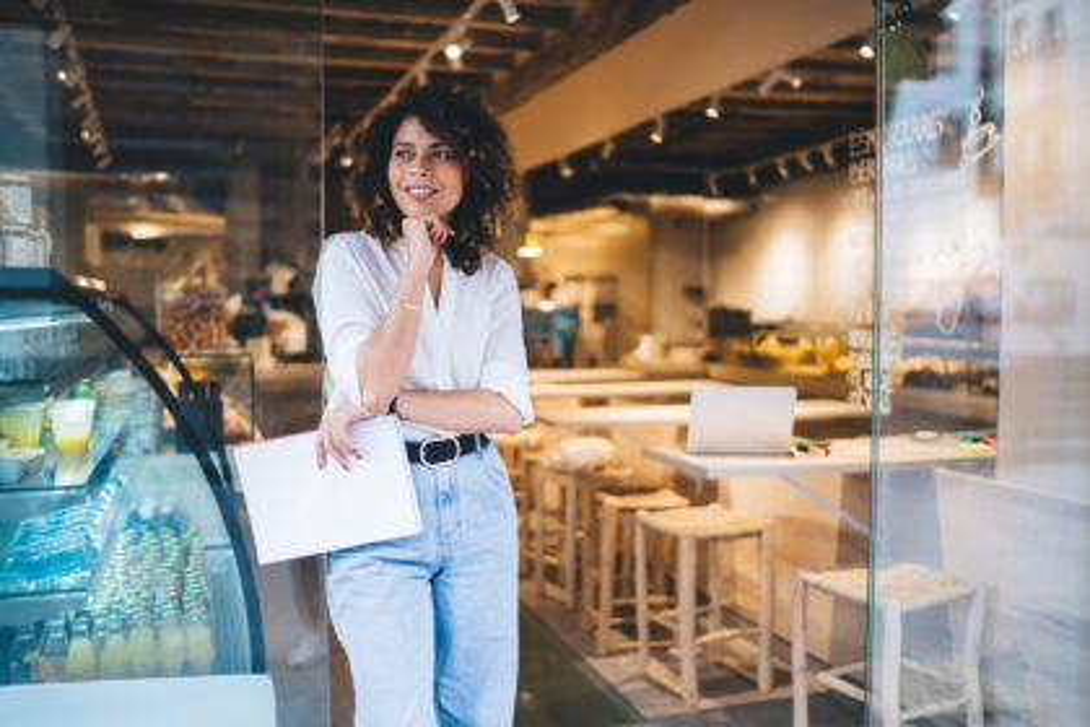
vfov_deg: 37.9
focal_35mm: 35
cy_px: 364
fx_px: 1060
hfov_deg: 54.4
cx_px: 545
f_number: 1.4
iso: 400
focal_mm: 35
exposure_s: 1/500
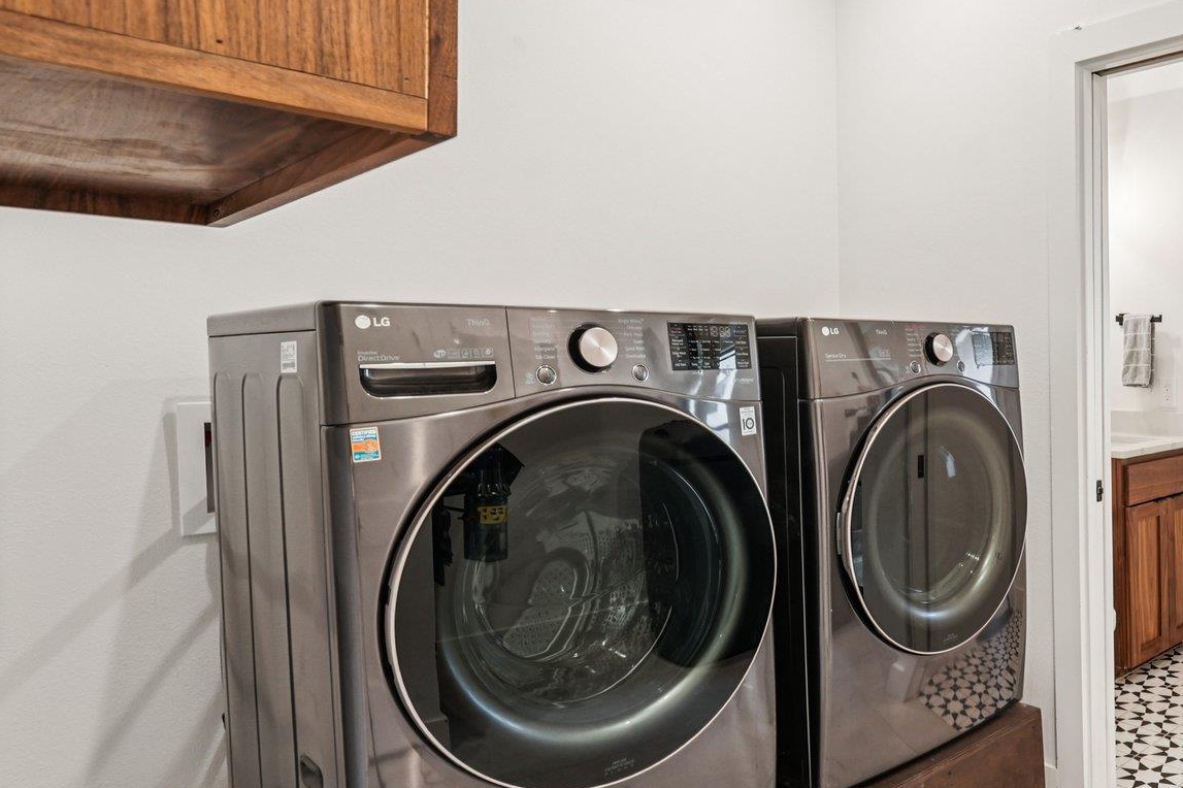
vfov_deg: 51.2
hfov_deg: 62.6
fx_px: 821
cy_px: 355
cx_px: 1014
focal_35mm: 25
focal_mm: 14
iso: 800
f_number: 8
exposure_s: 1/40
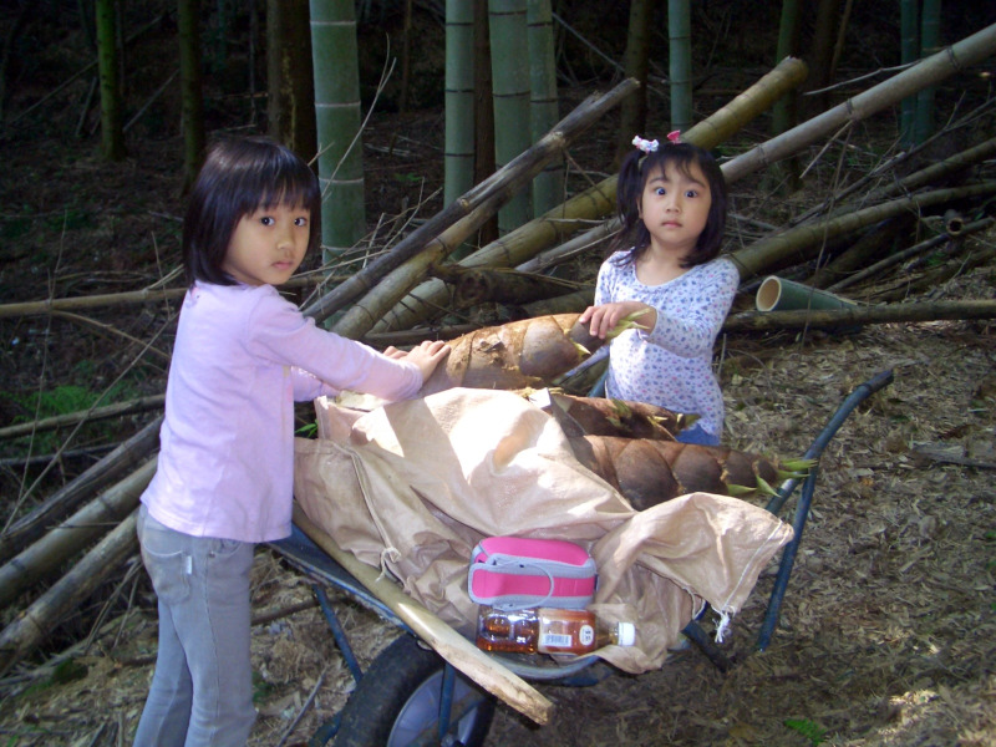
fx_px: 1007
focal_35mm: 35
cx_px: 498
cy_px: 374
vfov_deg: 40.7
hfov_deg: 52.6
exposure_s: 1/60
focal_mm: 5.8
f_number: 2.6
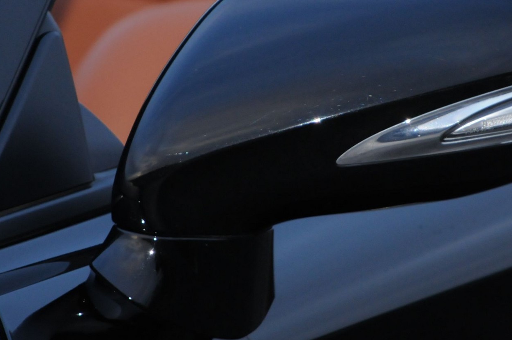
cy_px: 151
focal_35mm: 602
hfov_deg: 3.4
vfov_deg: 2.3
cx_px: 295
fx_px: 8553
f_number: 8
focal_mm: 200
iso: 1000
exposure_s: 1/60
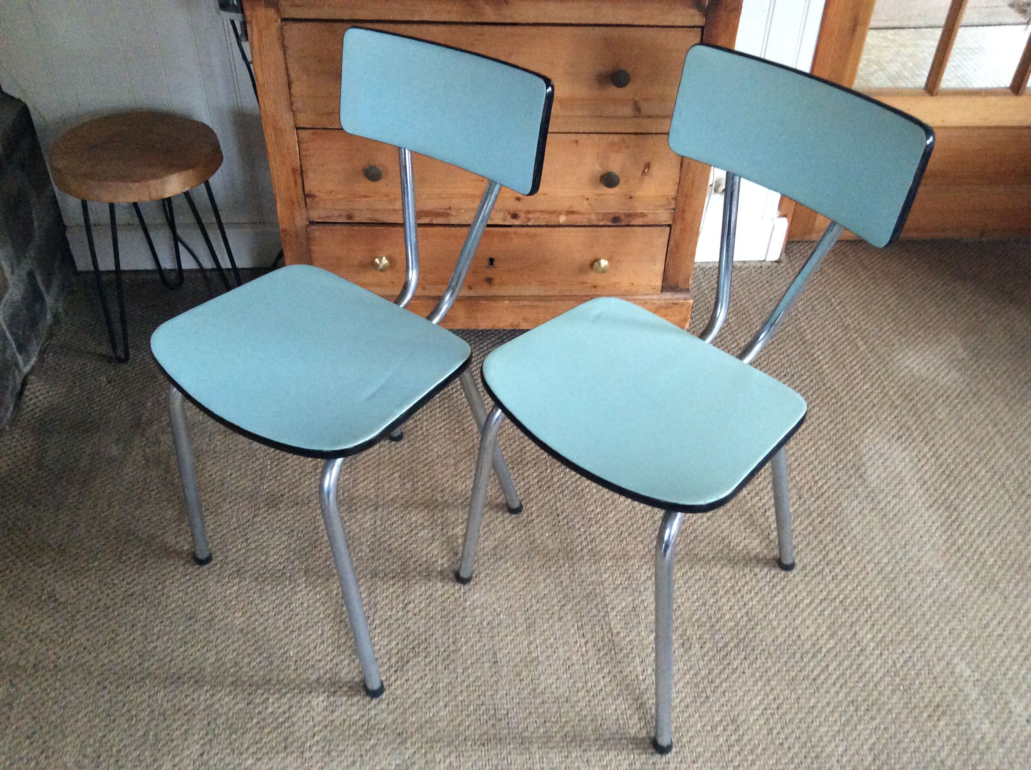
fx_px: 952
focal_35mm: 32
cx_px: 516
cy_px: 385
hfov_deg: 56.9
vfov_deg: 44.1
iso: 250
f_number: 2.4
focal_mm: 3.3
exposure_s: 1/17
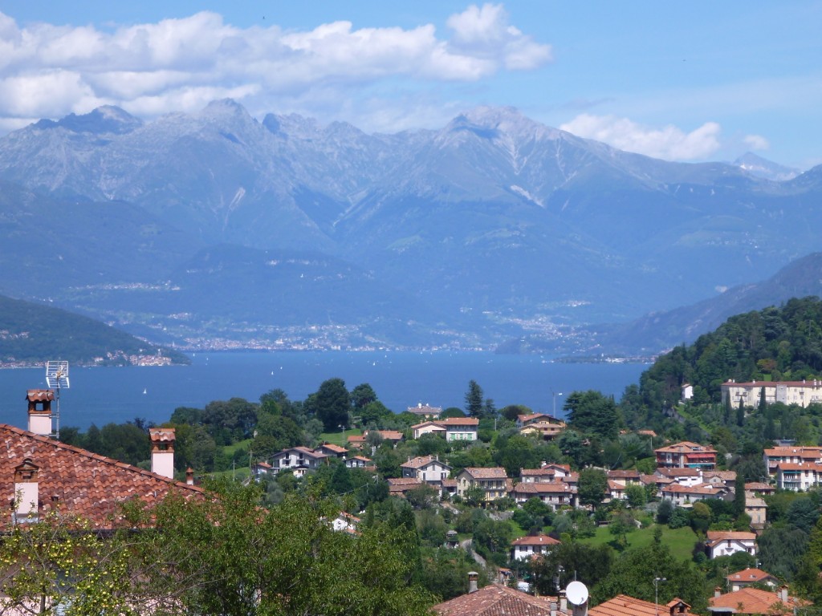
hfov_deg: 14.2
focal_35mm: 139
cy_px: 308
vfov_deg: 10.7
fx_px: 3301
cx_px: 411
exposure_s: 1/320
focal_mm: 22.8
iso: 100
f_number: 5.9
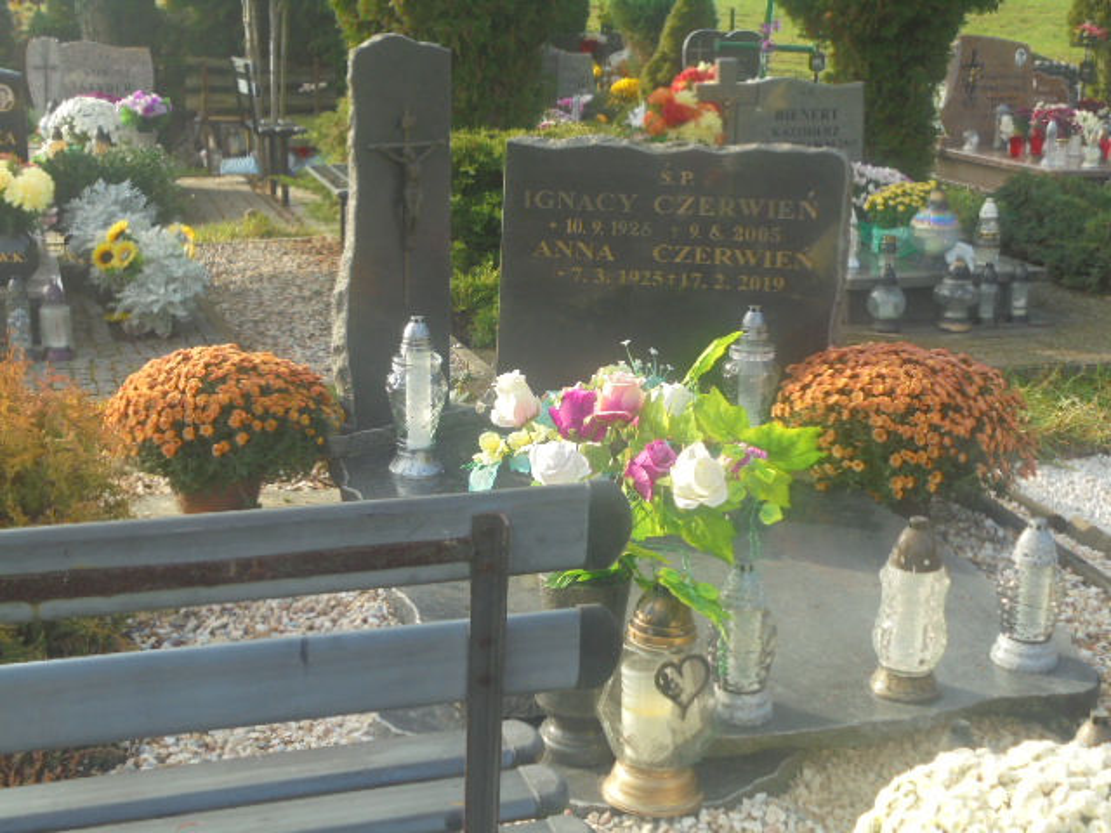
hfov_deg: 38.9
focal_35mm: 49
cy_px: 416
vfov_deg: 29.7
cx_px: 556
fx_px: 1573
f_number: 4.8
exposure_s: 1/160
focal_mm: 8.9
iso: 100
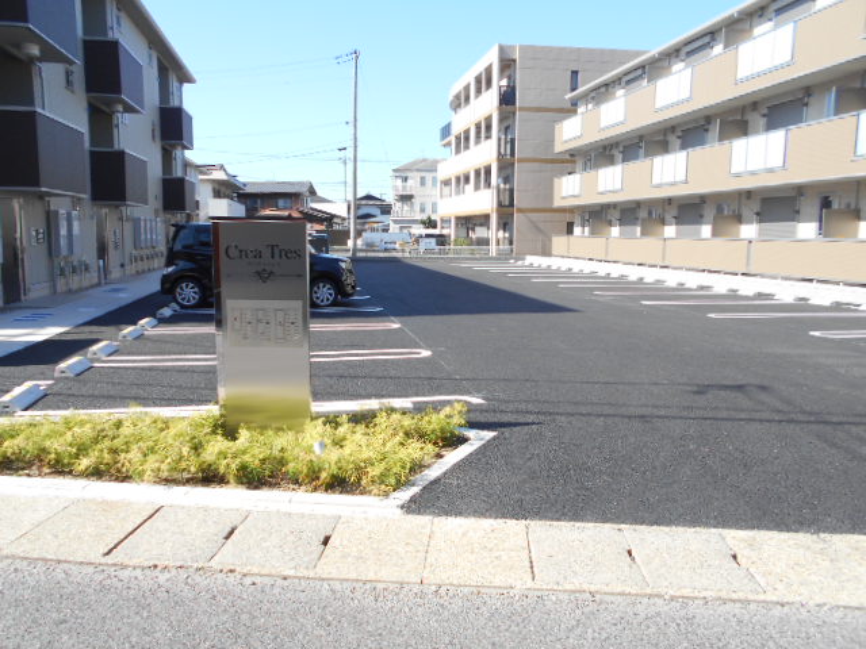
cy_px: 324
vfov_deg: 53.1
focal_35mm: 26
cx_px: 433
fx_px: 650
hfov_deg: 67.3
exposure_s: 1/400
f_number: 3.2
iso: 80
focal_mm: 4.6
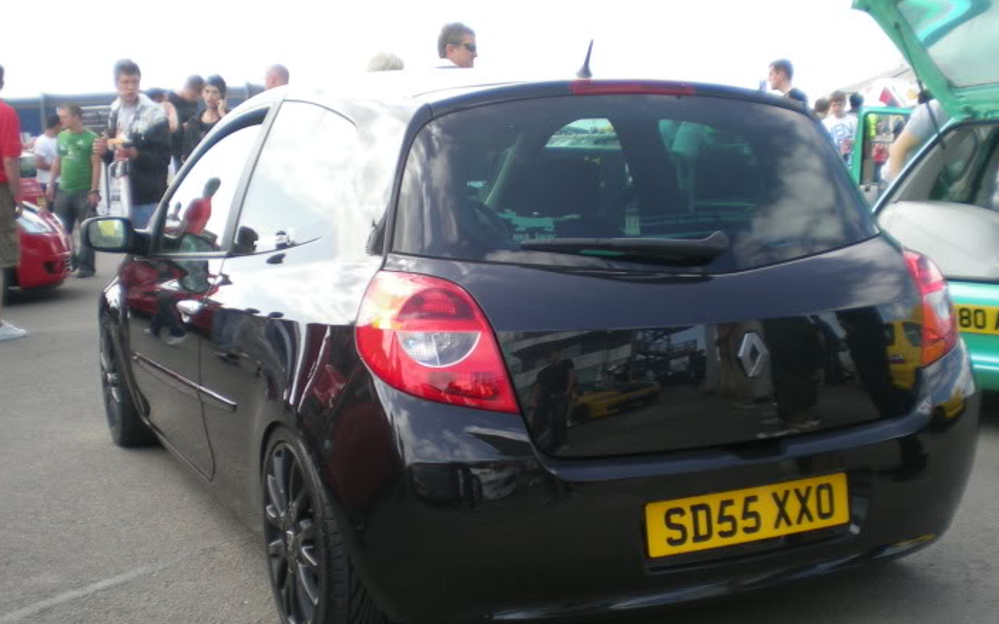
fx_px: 1252
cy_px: 366
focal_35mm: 46
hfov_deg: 43.5
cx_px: 493
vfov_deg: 27.9
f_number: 3.1
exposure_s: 1/190
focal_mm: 6.3
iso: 50
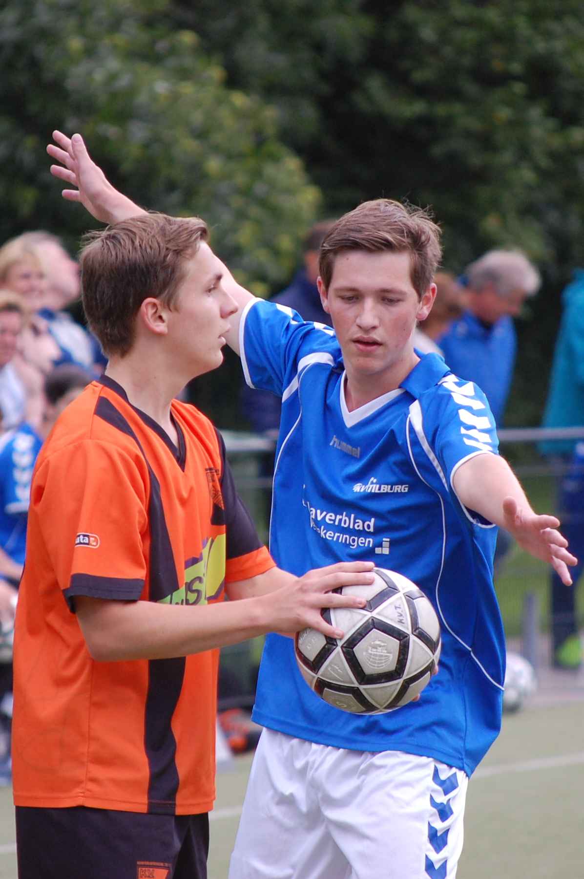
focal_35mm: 300
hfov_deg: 4.6
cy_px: 440
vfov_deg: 6.9
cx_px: 292
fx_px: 7314
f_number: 5.6
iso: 500
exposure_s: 1/500
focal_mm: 200
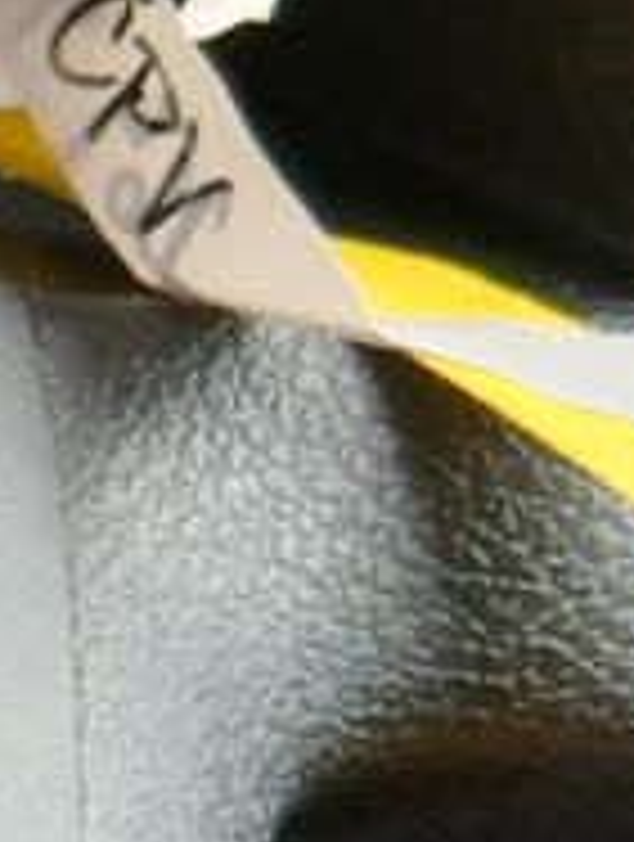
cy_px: 1207
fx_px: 3456
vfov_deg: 13.2
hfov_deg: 8.9
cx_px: -1169
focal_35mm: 142
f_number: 1.8
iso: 200
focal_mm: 3.98
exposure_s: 1/50
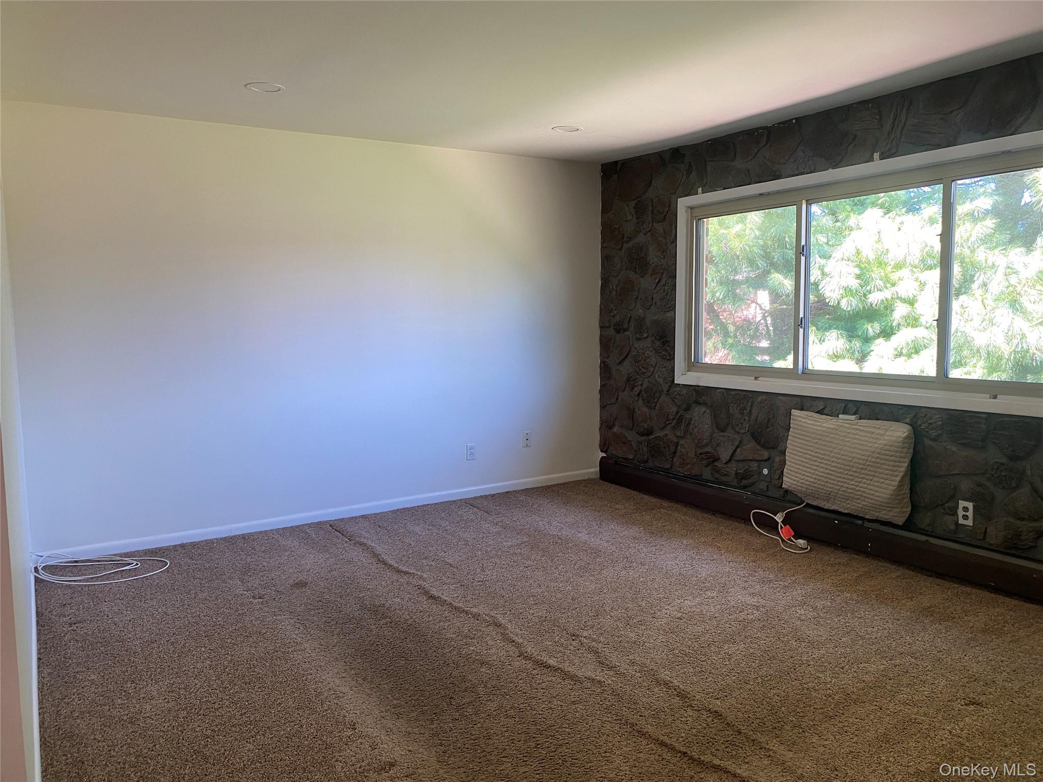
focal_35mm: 26
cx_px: 522
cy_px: 391
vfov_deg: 53.1
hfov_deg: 67.3
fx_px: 783
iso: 100
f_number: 1.8
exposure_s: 1/60
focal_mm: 4.25
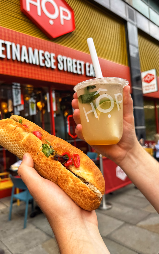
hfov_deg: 47.3
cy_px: 129
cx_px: 63
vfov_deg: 70.4
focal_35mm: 26
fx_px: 180
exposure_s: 1/980
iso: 80
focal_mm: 6.76
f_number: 1.78
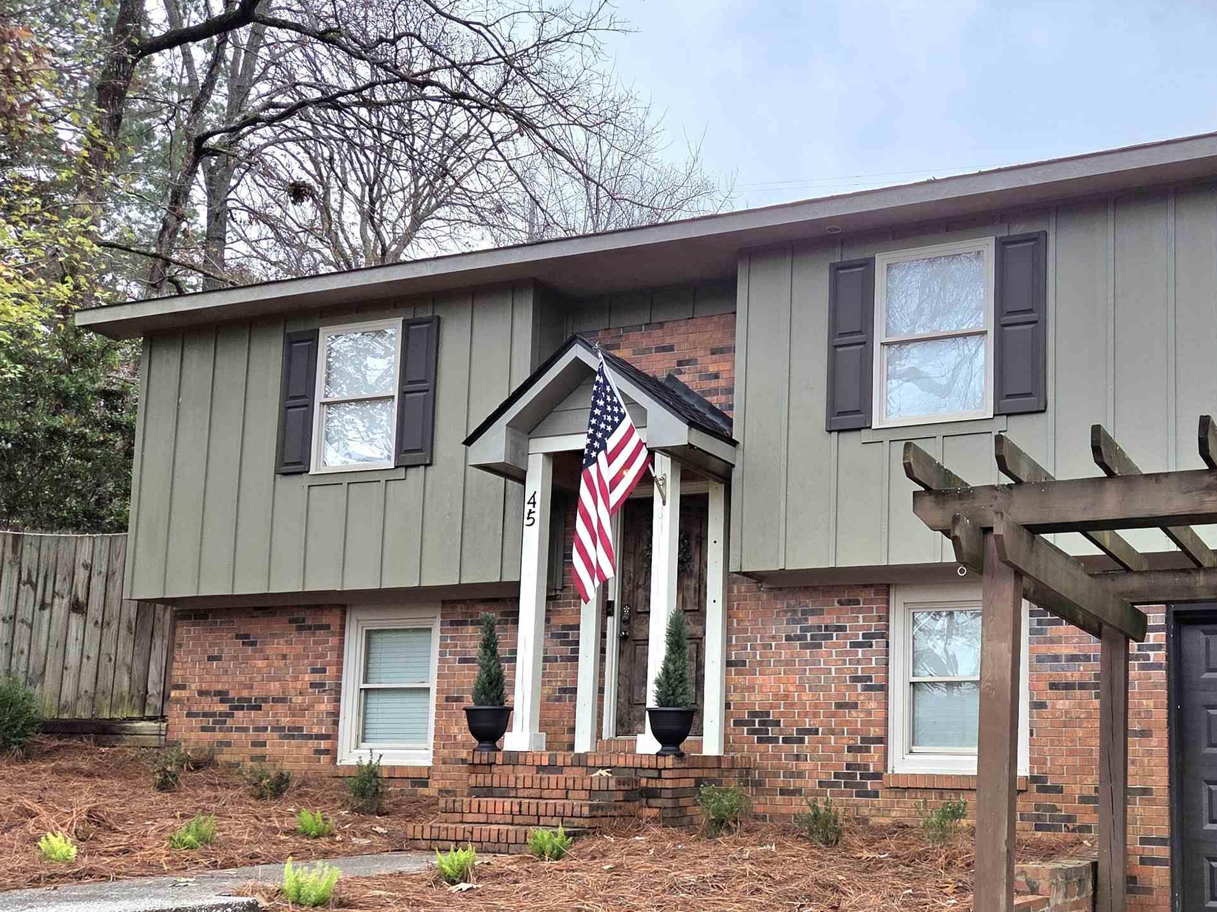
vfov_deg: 38.1
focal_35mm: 37
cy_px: 634
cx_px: 869
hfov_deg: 48.7
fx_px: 1301
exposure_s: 1/1111
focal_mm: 5.4
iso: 80
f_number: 1.8
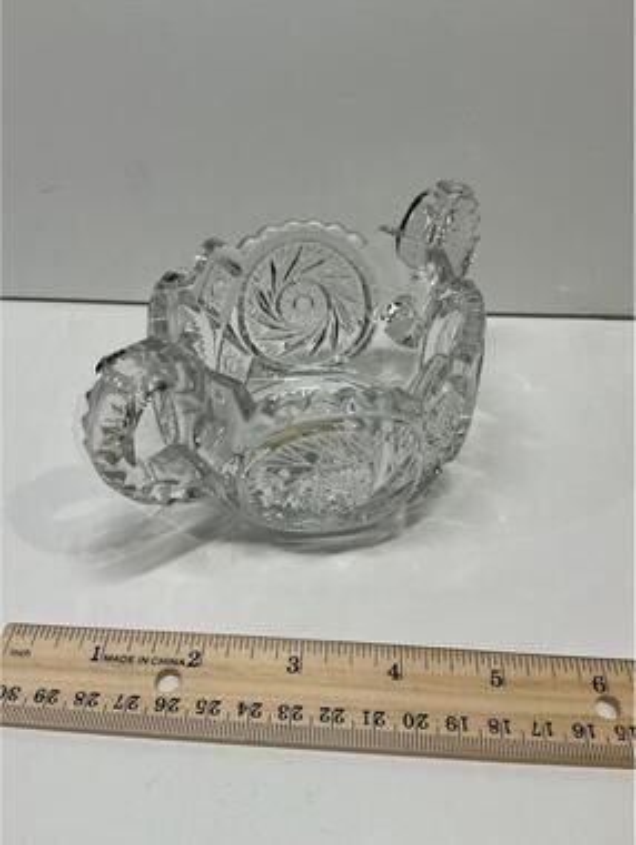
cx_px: 318
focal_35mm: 29
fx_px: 709
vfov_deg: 61.6
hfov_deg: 48.3
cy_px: 422
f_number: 1.8
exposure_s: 1/120
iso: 50
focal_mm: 3
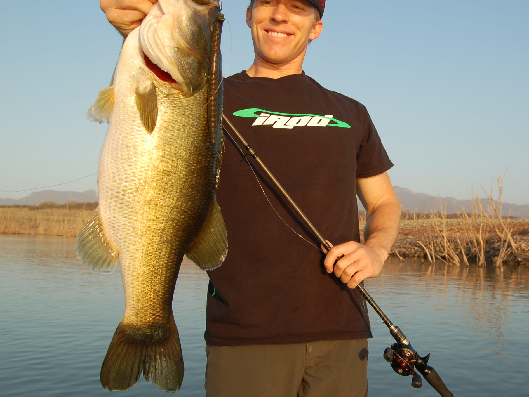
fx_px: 591
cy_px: 161
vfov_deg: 37.0
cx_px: 336
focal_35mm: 39
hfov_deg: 47.7
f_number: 8
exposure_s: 1/250
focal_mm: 19
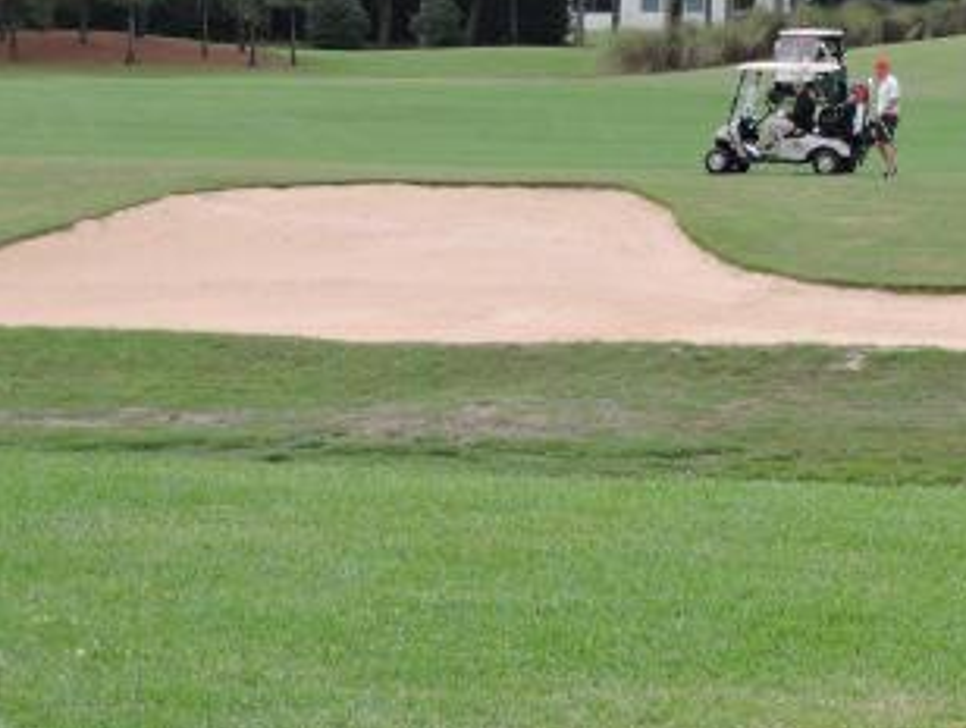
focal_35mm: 226
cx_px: 803
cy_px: 229
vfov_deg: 6.6
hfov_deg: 8.7
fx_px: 6317
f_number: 4.2
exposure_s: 1/100
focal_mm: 21.4
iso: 100
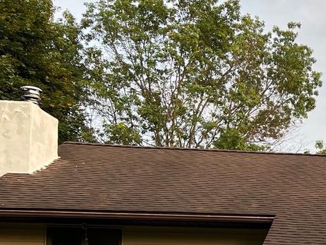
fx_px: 753
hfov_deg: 20.9
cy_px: 292
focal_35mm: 80
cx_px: 482
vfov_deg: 17.6
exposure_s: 1/528
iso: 50
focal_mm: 5.7
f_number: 1.5
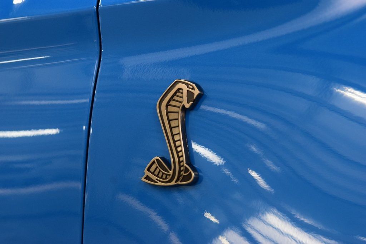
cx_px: 183
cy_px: 122
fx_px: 1068
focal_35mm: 105
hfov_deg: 19.5
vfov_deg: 13.0
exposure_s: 1/30
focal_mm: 70
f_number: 7.1
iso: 1000
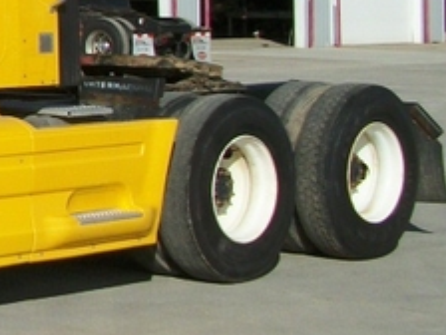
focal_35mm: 139
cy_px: -31
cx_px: -501
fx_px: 1791
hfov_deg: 12.2
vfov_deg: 10.5
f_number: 8.8
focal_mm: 5.7
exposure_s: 1/320
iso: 80
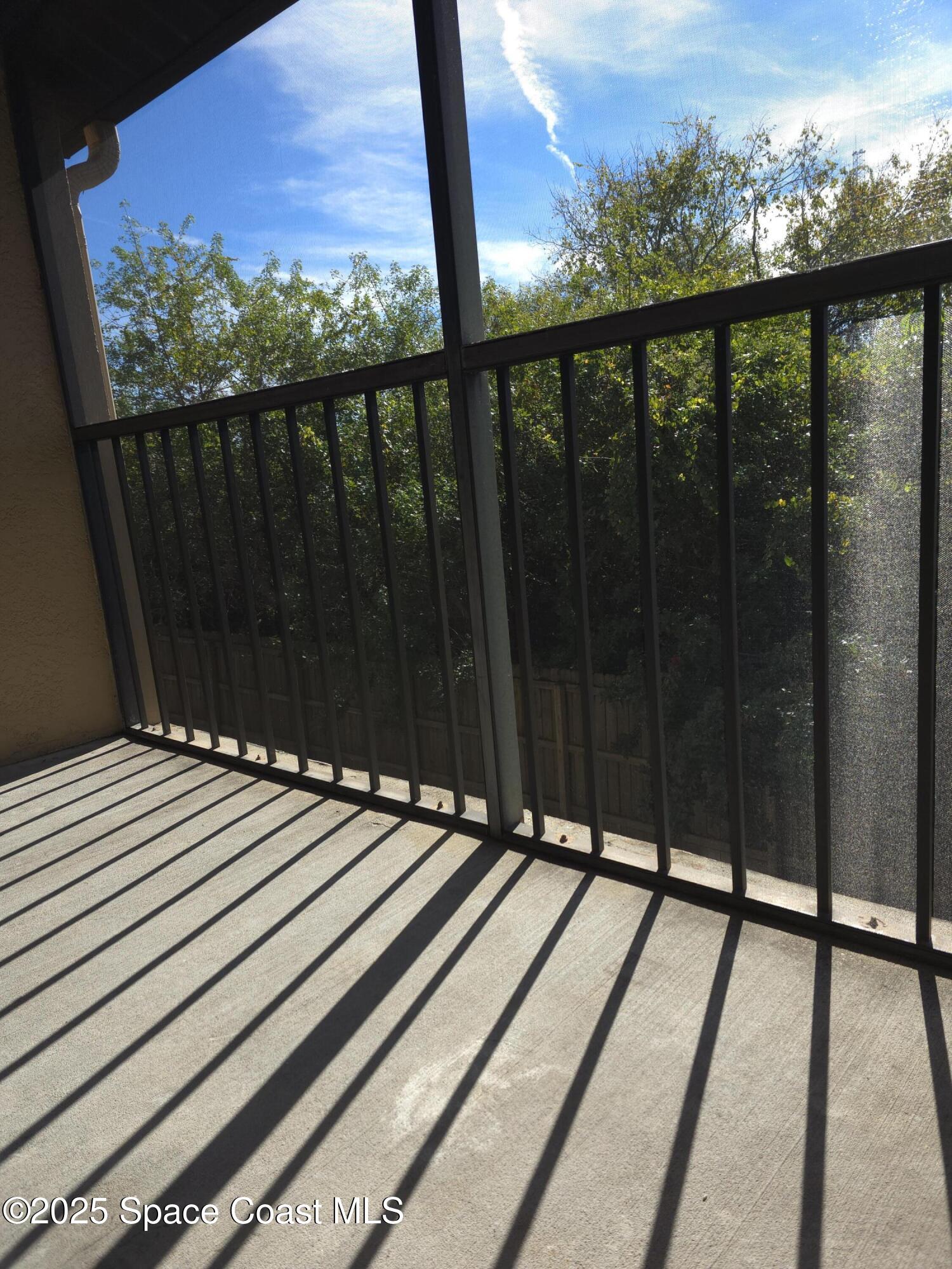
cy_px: 634
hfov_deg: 58.9
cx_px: 476
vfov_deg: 73.9
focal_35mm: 23
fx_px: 843
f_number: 1.7
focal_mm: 6.3
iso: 12
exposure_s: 1/270
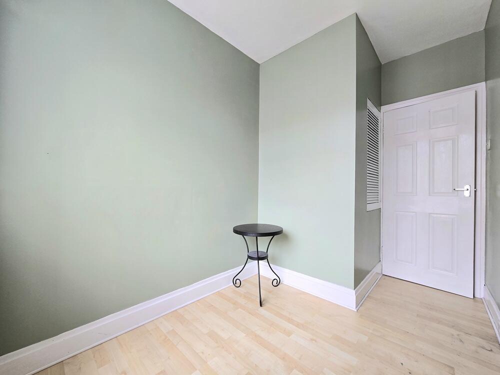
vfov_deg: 89.9
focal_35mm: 13
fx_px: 188
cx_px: 250
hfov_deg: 106.2
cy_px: 188
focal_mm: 2.2
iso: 80
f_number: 2.2
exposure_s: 1/50.3
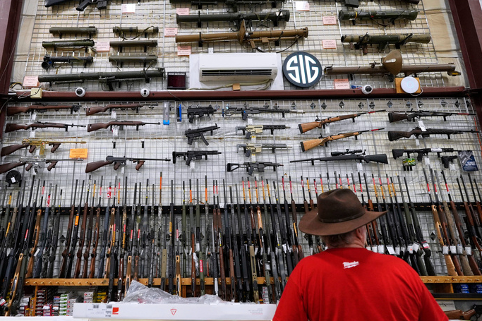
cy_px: 123
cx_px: 195
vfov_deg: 52.6
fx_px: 321
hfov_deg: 73.1
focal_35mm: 24
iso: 1250
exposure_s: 1/200
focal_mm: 16
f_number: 2.8
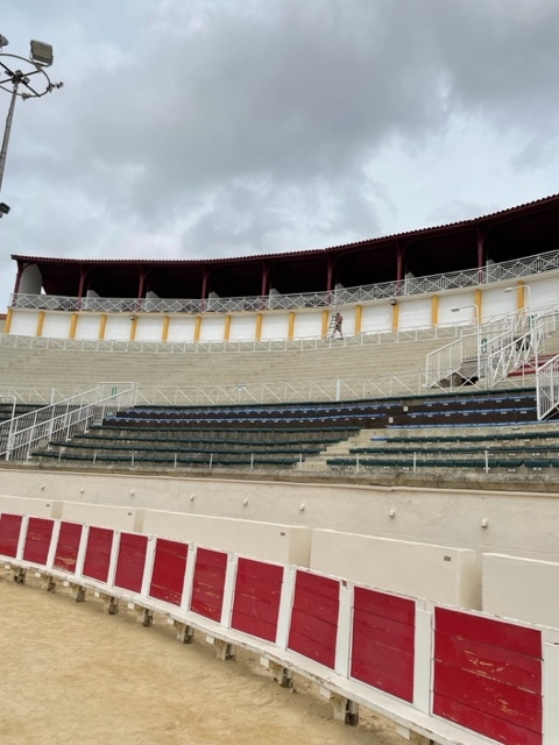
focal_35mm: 26
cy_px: 372
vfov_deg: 67.3
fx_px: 560
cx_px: 280
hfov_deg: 53.1
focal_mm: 4.2
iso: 32
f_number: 1.6
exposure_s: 1/6897
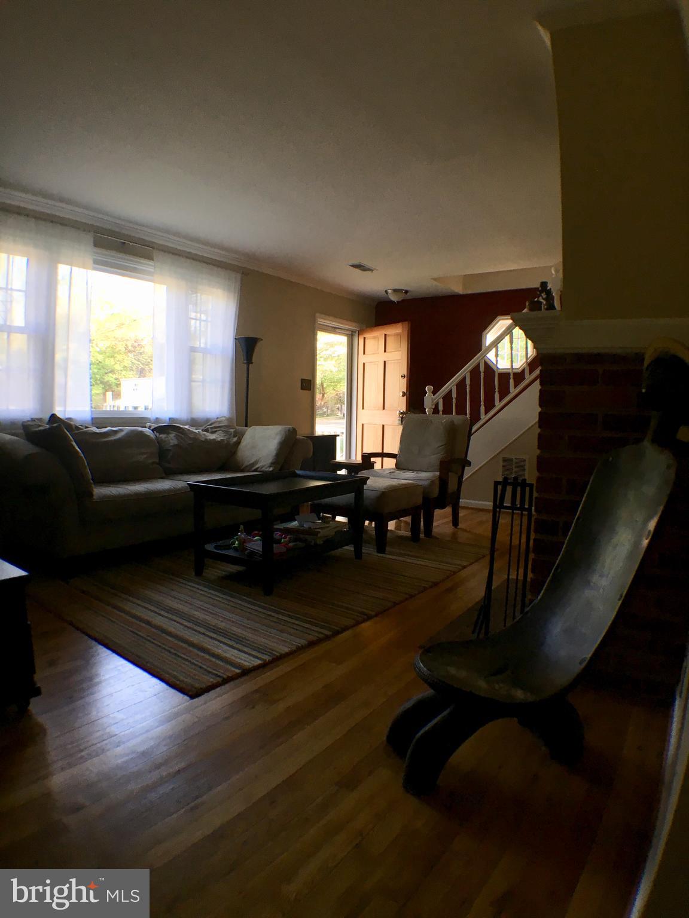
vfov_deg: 61.7
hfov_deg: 48.2
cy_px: 459
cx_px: 344
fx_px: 770
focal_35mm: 29
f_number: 2.2
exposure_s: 1/40
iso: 25
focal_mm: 4.15
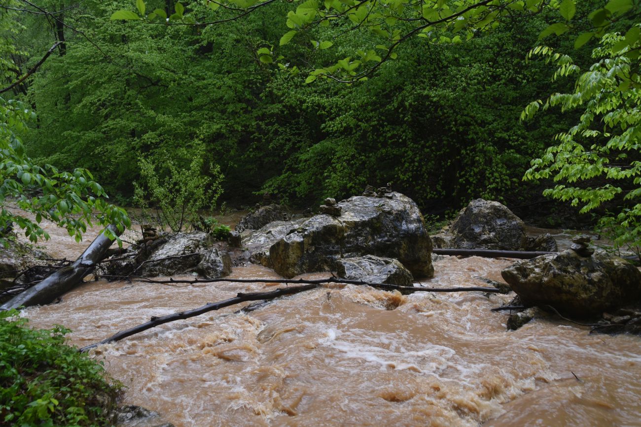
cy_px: 214
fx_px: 552
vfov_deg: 42.3
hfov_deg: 60.3
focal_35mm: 31
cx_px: 320
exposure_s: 1/125
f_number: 6.3
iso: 800
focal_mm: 31
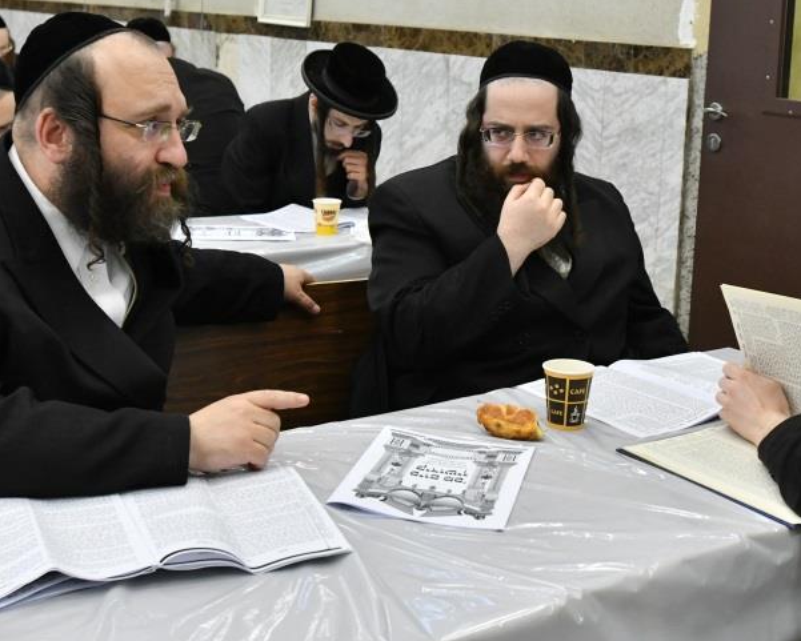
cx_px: 509
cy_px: 191
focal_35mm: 56
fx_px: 1328
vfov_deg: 26.9
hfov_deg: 33.4
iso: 2500
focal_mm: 35
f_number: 5.6
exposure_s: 1/125
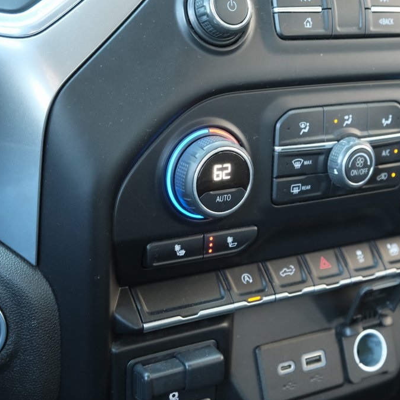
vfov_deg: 26.1
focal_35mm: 66
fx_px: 863
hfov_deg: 26.1
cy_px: 202
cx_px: 232
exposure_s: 1/40
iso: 3200
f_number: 5
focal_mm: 34.3
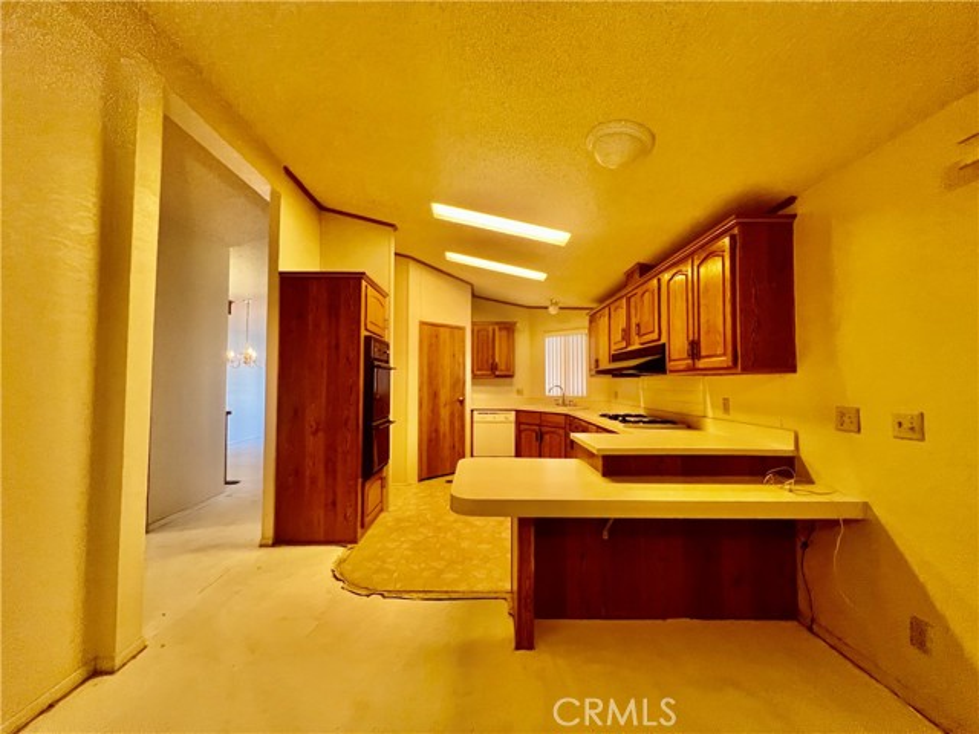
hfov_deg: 106.2
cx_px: 490
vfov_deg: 89.9
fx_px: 368
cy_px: 367
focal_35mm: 13
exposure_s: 1/60
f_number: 1.8
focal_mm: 1.57
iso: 400
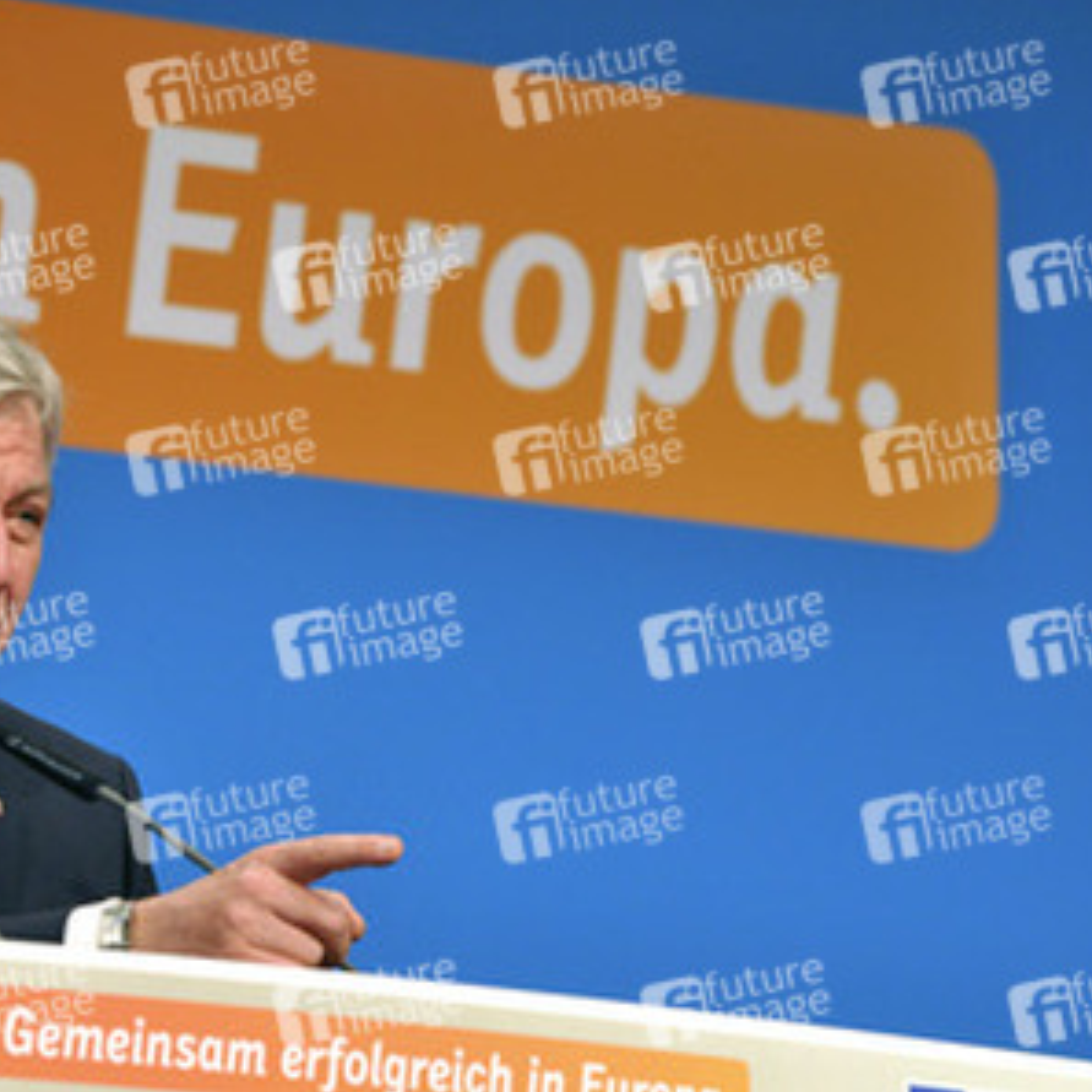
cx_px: 270
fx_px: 12420
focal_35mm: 348
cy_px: 544
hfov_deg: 5.0
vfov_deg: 5.0
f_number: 8
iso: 1250
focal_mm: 180
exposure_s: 1/200
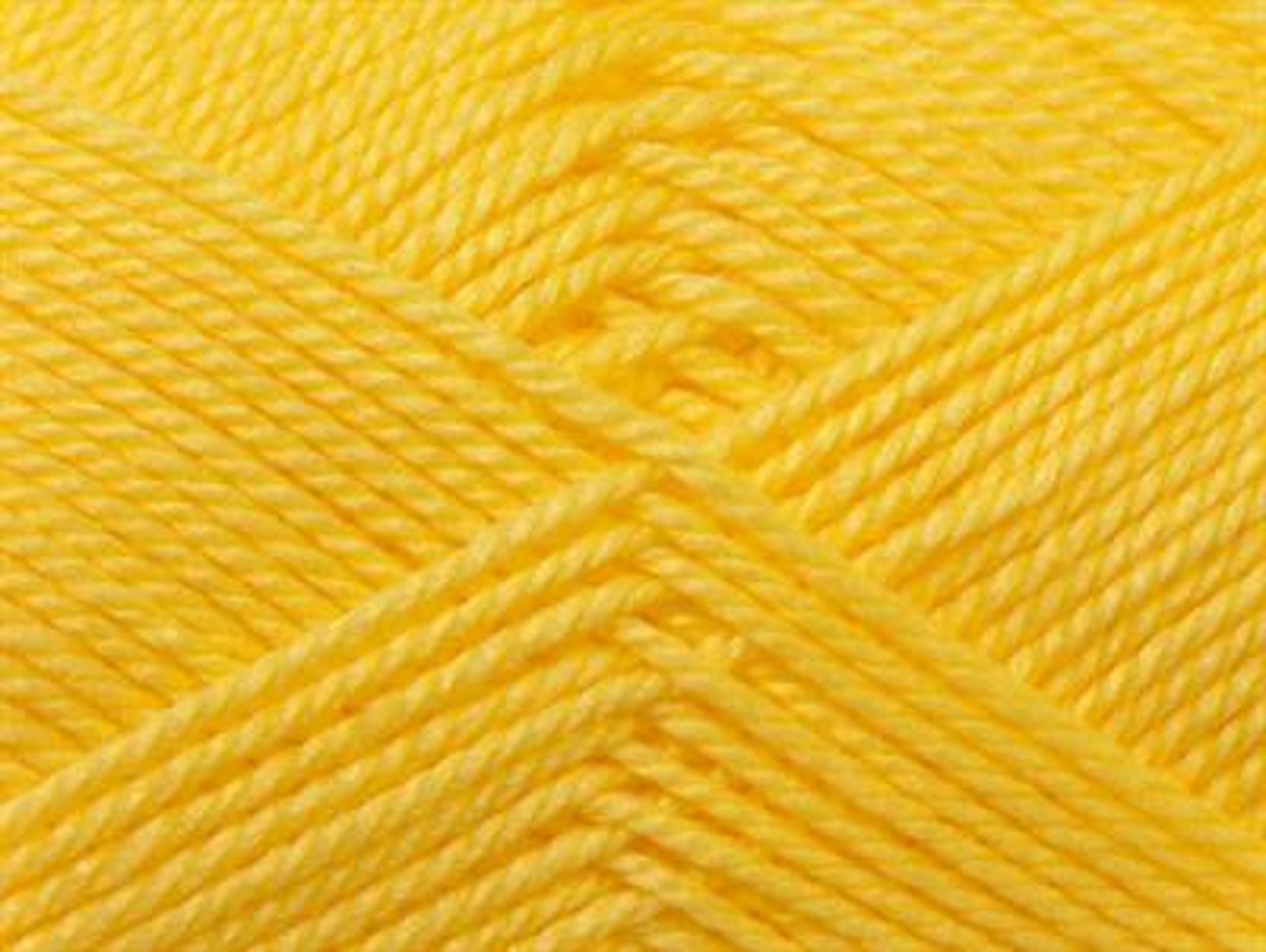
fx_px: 4248
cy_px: 476
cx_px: 633
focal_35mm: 116
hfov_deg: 17.0
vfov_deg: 12.8
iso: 200
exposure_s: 1/52.6
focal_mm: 23.76
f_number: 3
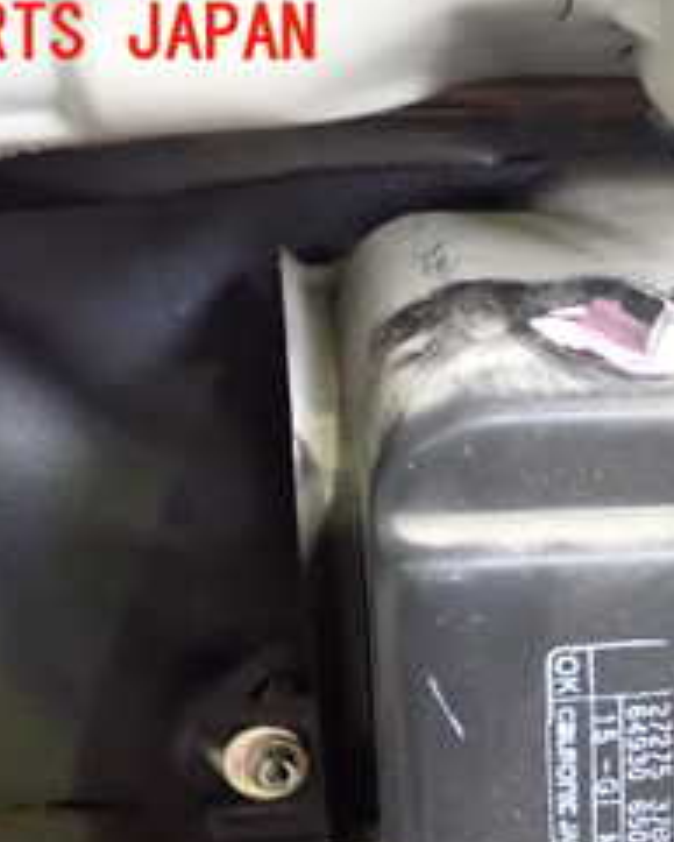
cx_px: 730
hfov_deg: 20.1
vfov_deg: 25.2
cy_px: 779
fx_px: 1819
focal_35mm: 73
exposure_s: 1/60
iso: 1250
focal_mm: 5.4
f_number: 2.3
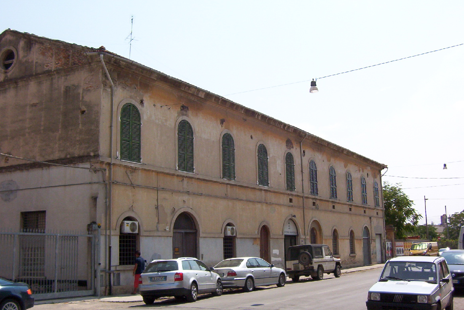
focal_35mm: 38
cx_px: 230
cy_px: 162
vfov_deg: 35.0
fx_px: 490
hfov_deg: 50.7
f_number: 5.24
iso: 100
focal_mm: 5.54
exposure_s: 1/901
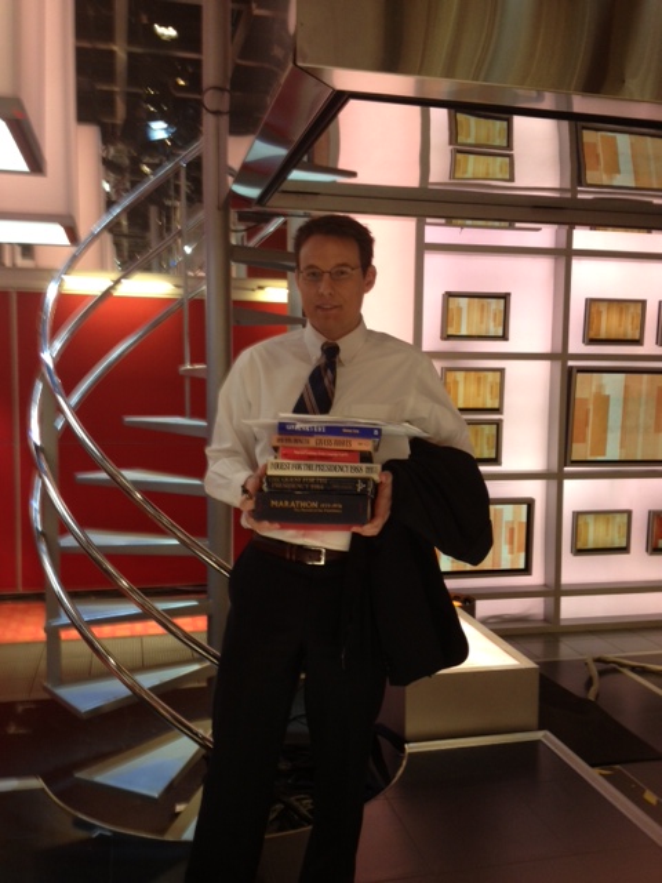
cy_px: 442
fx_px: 892
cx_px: 331
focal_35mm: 35
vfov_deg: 52.6
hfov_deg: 40.7
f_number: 2.4
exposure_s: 1/20
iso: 80
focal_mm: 4.28
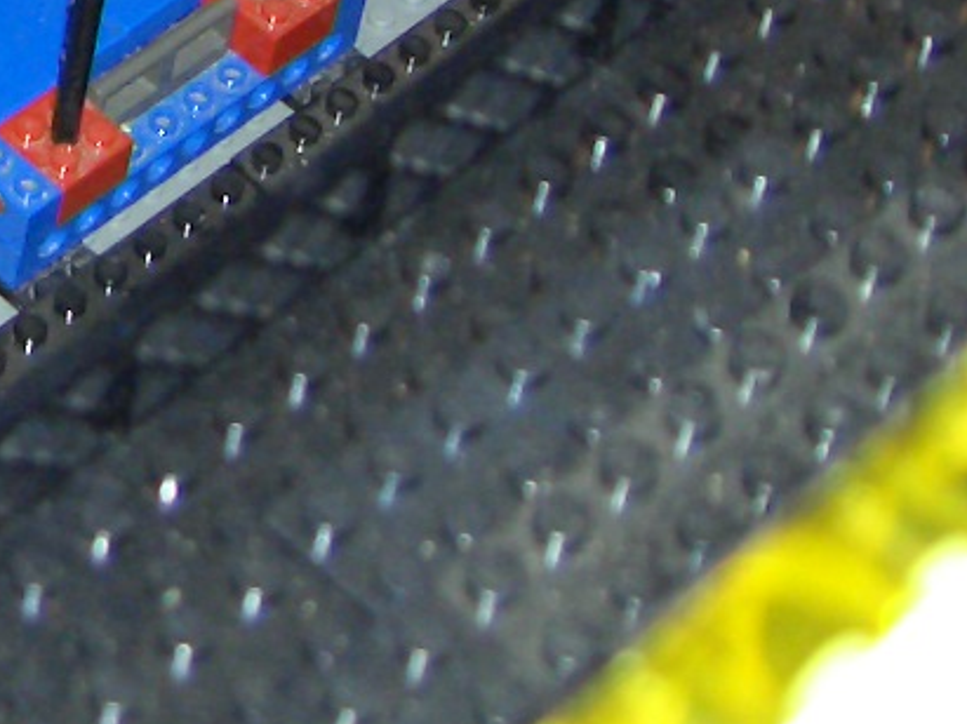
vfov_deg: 9.5
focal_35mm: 152
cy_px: -378
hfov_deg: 12.4
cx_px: -461
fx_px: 4245
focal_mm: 8
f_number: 2.8
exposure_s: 1/60
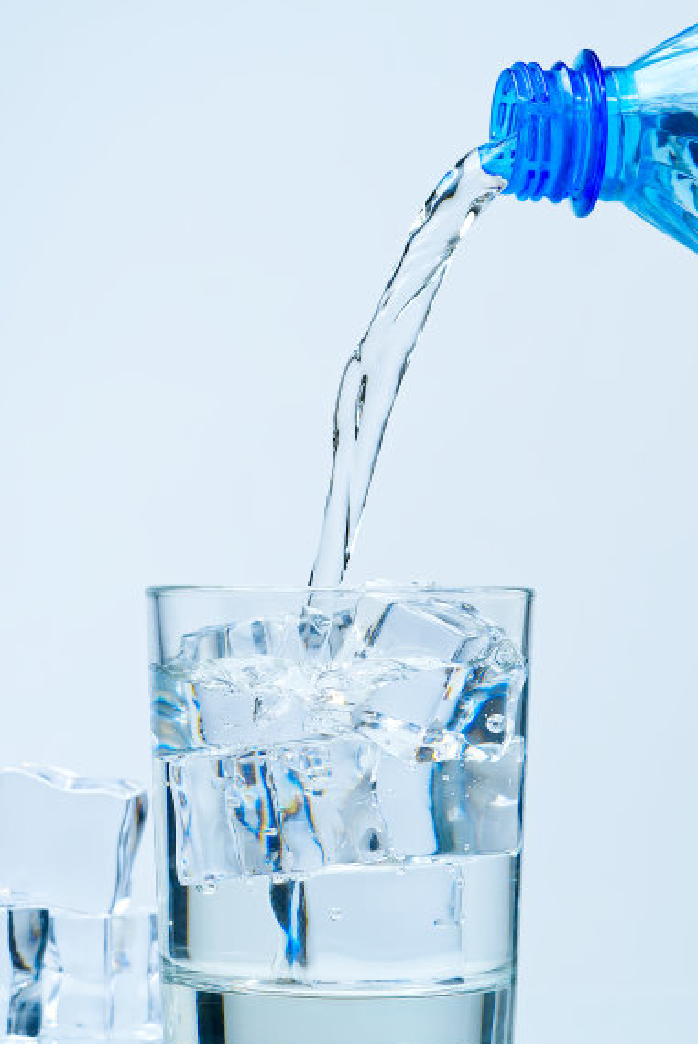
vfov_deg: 14.1
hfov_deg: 9.5
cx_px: 331
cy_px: 559
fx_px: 4209
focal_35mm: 145
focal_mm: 90
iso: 160
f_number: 8
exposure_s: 1/30
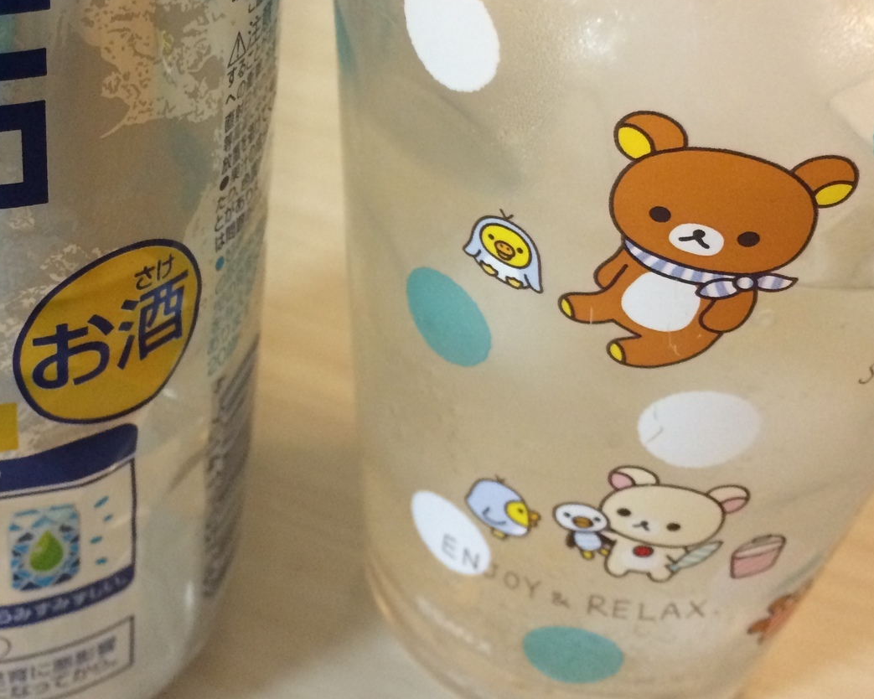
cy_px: 215
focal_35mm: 55
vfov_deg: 27.4
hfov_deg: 33.8
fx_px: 1422
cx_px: 272
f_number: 2.2
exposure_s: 1/24
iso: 320
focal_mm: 4.12
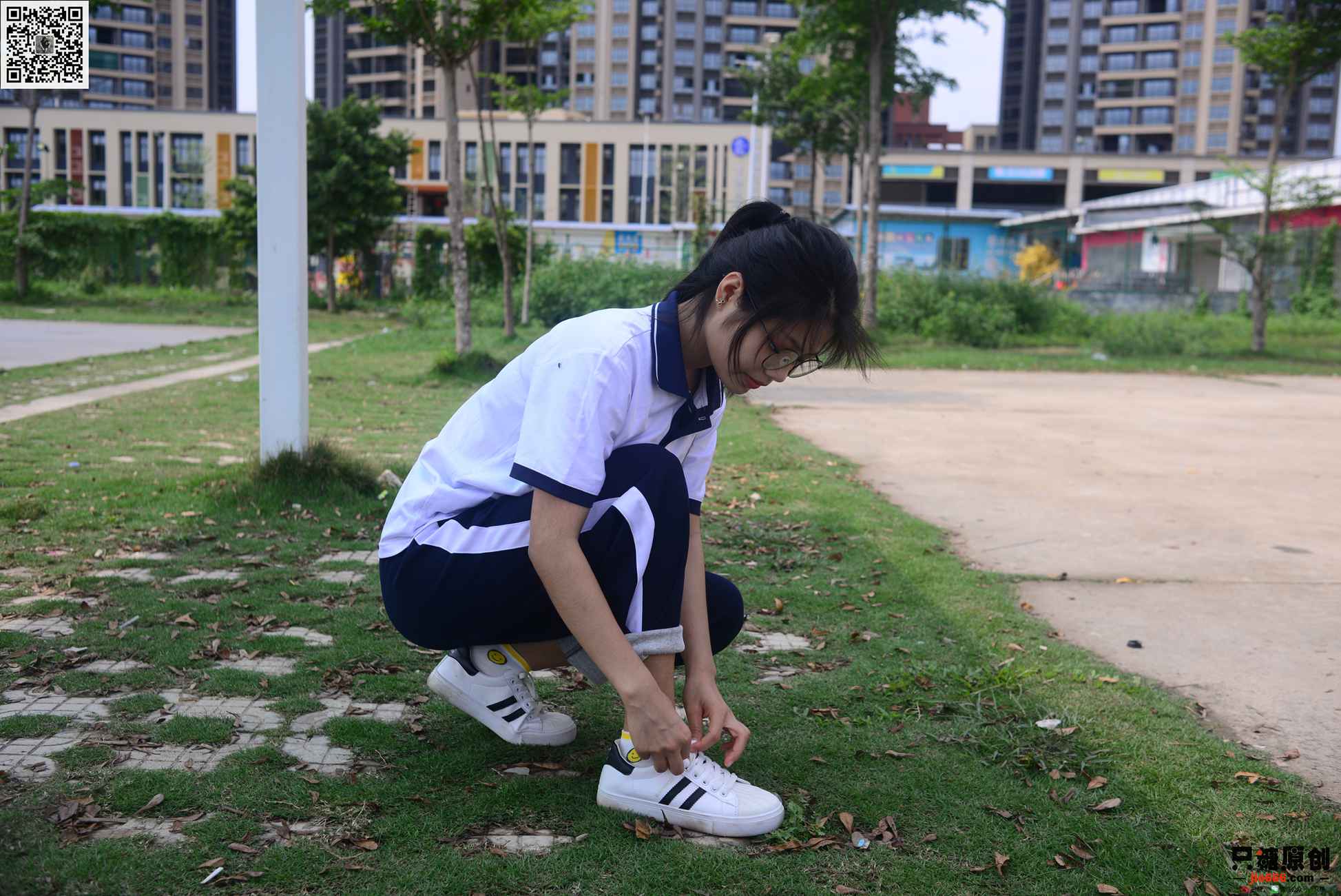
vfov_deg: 37.9
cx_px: 670
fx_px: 1304
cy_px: 448
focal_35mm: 35
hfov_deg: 54.4
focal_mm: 35
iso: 100
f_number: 5.6
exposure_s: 1/400
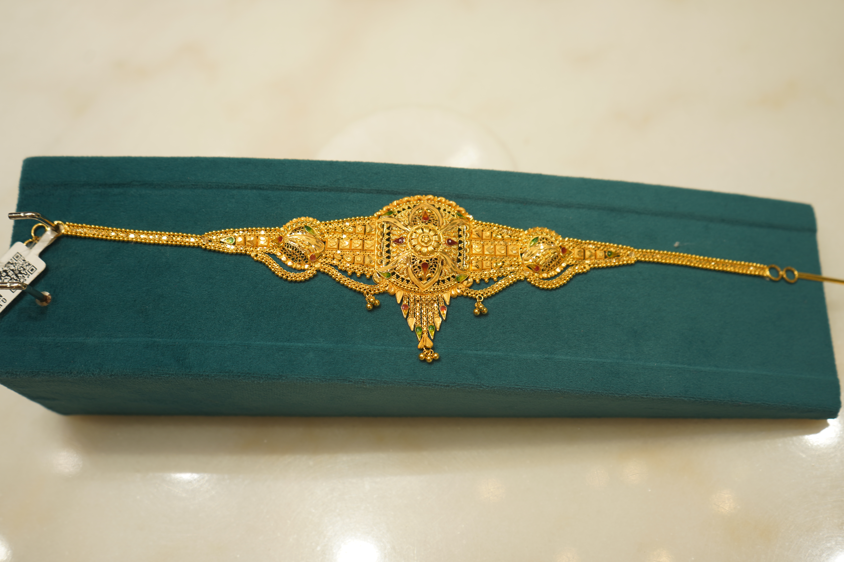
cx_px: 422
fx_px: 891
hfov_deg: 50.7
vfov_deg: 35.1
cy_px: 281
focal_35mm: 38
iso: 100
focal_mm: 38
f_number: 4.5
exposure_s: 1/60
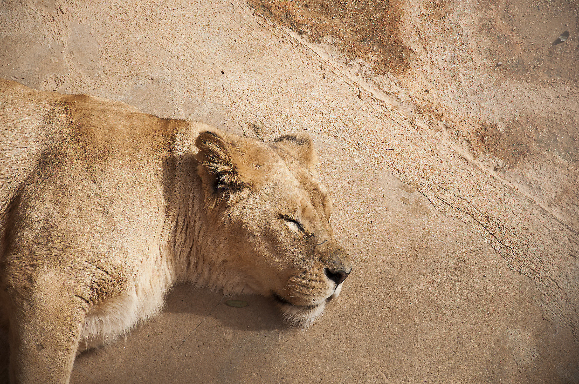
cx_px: 290
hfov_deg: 13.1
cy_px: 192
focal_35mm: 158
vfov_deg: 8.7
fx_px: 2530
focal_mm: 105
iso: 200
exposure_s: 1/400
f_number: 5.6
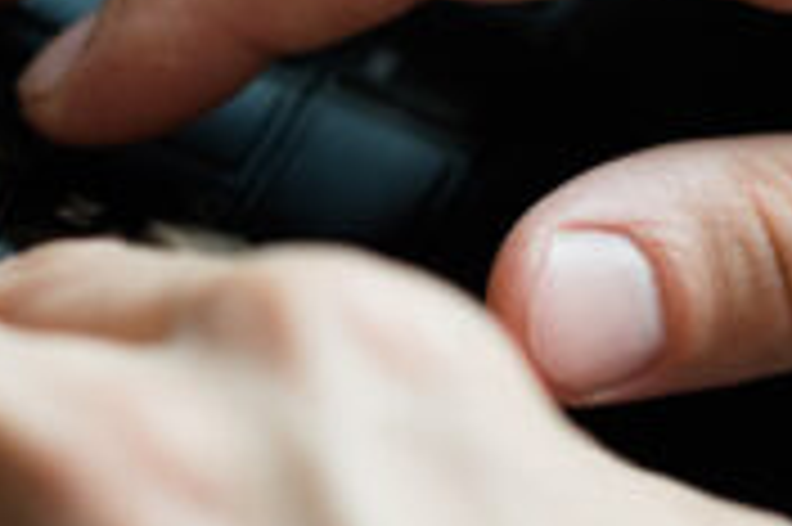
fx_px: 6814
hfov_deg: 6.7
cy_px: 362
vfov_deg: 4.4
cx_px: 508
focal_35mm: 310
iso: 500
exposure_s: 1/250
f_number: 2.5
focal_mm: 56
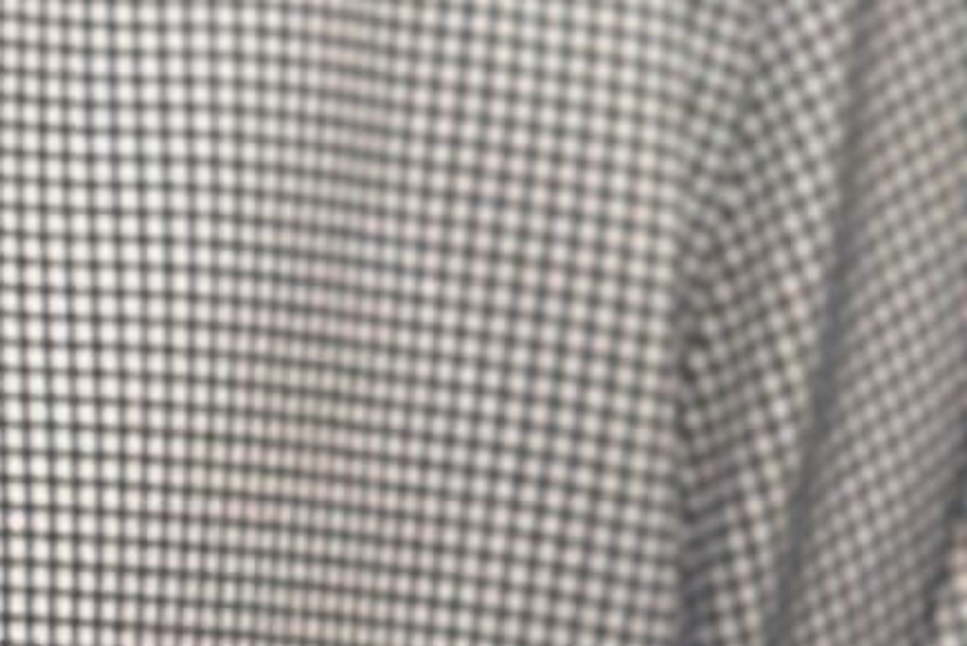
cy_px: -3004
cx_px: -2407
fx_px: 12494
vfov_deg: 2.8
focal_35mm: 465
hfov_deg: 4.2
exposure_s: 1/60
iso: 250
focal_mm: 6.86
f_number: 1.78
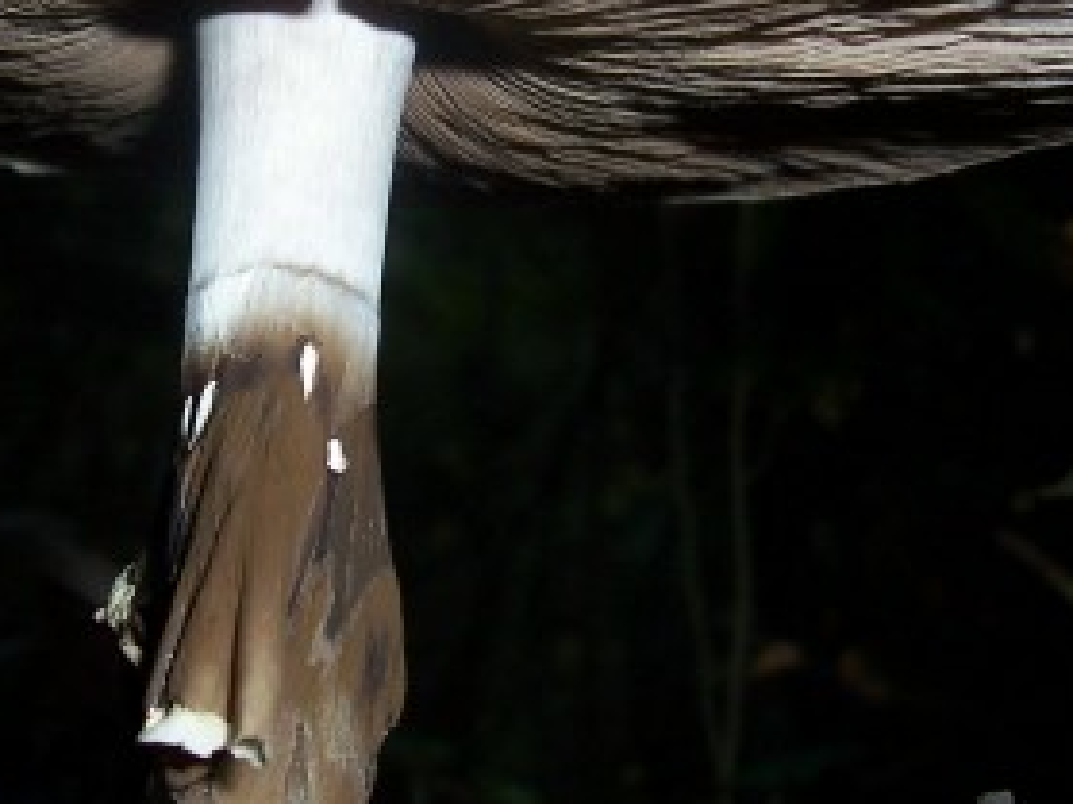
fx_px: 2417
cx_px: 327
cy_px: 269
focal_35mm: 78
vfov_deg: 18.8
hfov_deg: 24.9
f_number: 2.7
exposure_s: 1/60
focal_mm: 5.6
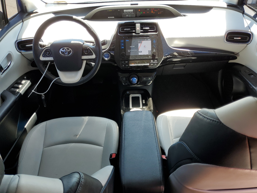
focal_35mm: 26
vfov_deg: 53.1
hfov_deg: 67.3
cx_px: 128
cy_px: 96
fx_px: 193
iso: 50
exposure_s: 1/192
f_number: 1.5
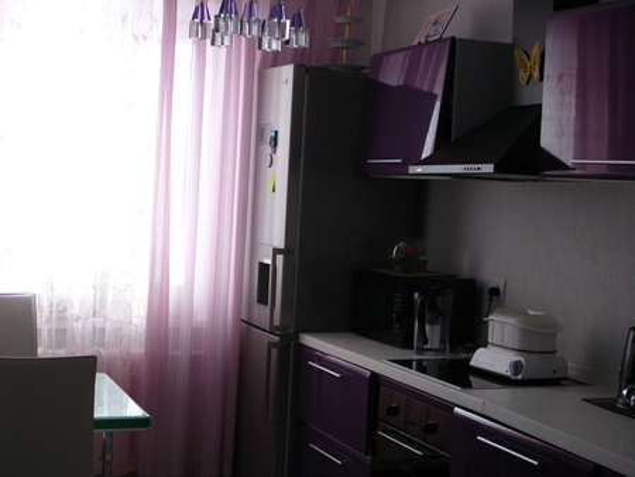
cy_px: 238
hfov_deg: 31.2
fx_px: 1138
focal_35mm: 62
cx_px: 318
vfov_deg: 23.7
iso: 80
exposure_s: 1/60
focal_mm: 12.8
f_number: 3.1
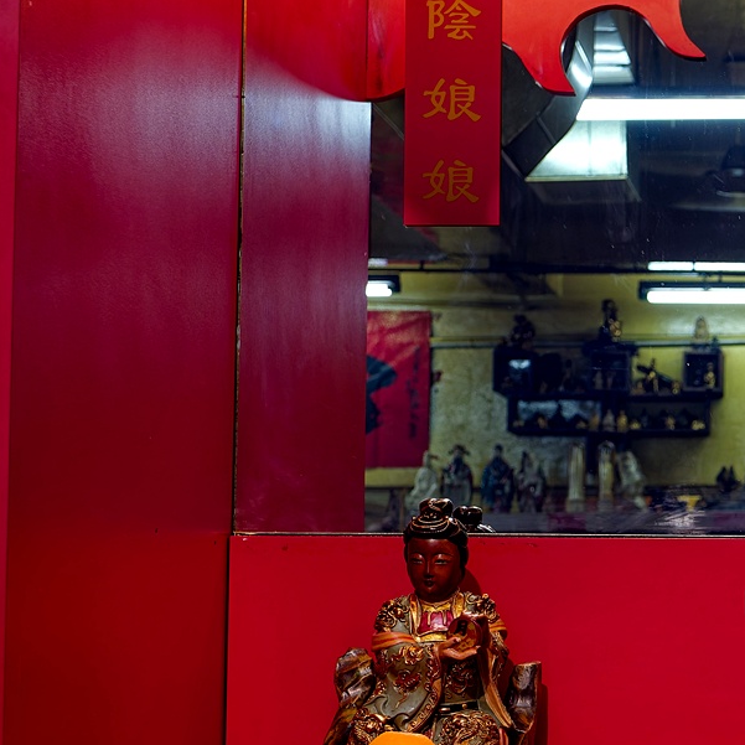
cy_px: 523
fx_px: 2167
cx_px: 884
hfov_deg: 18.5
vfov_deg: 19.4
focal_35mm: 89
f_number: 4
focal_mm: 21
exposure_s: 1/60
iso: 320
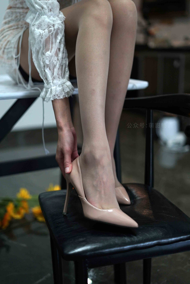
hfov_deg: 27.0
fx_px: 395
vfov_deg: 39.6
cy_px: 142
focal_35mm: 50
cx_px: 95
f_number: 2
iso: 800
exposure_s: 1/500
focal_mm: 50
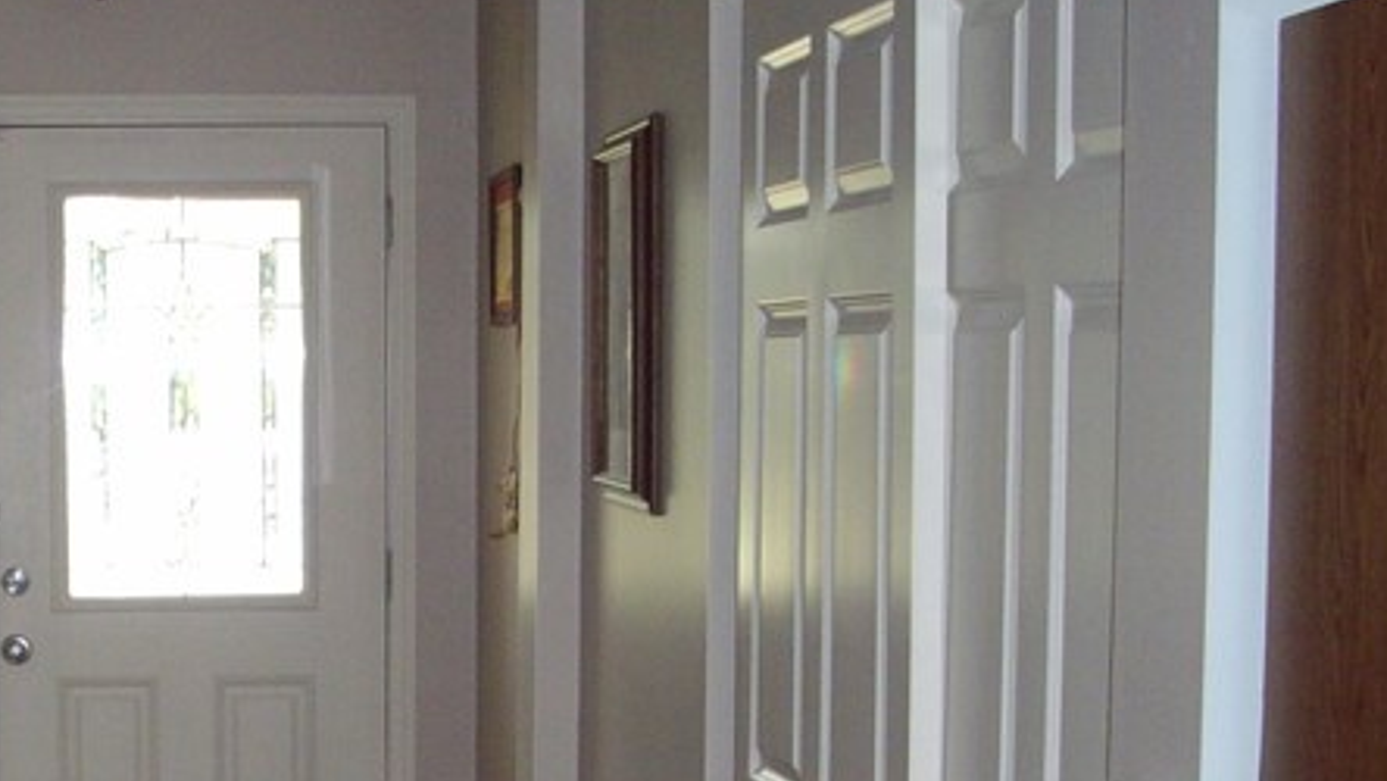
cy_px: 809
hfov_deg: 22.3
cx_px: 125
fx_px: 3421
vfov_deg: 12.8
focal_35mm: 93
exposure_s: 1/50
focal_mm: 6.2
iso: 173
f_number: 2.8
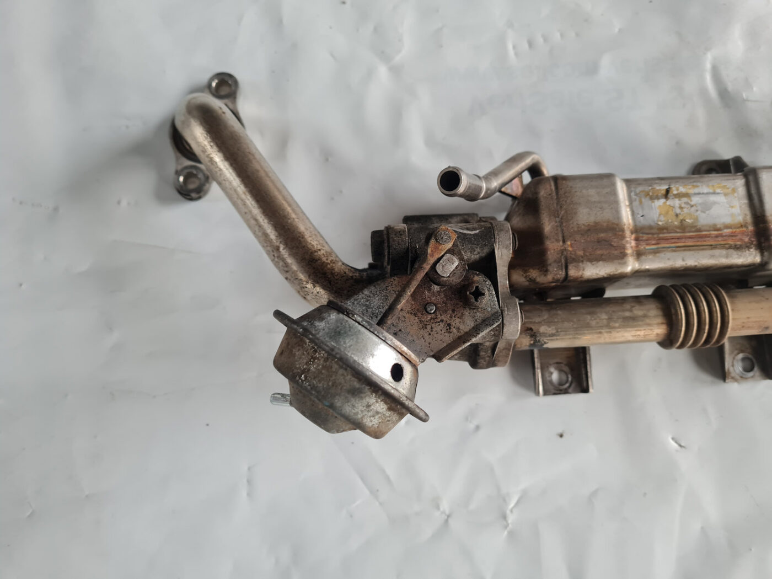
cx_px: 386
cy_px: 290
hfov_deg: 67.3
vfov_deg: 53.1
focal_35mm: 26
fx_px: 580
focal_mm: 5.4
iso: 250
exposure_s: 1/50
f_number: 1.8
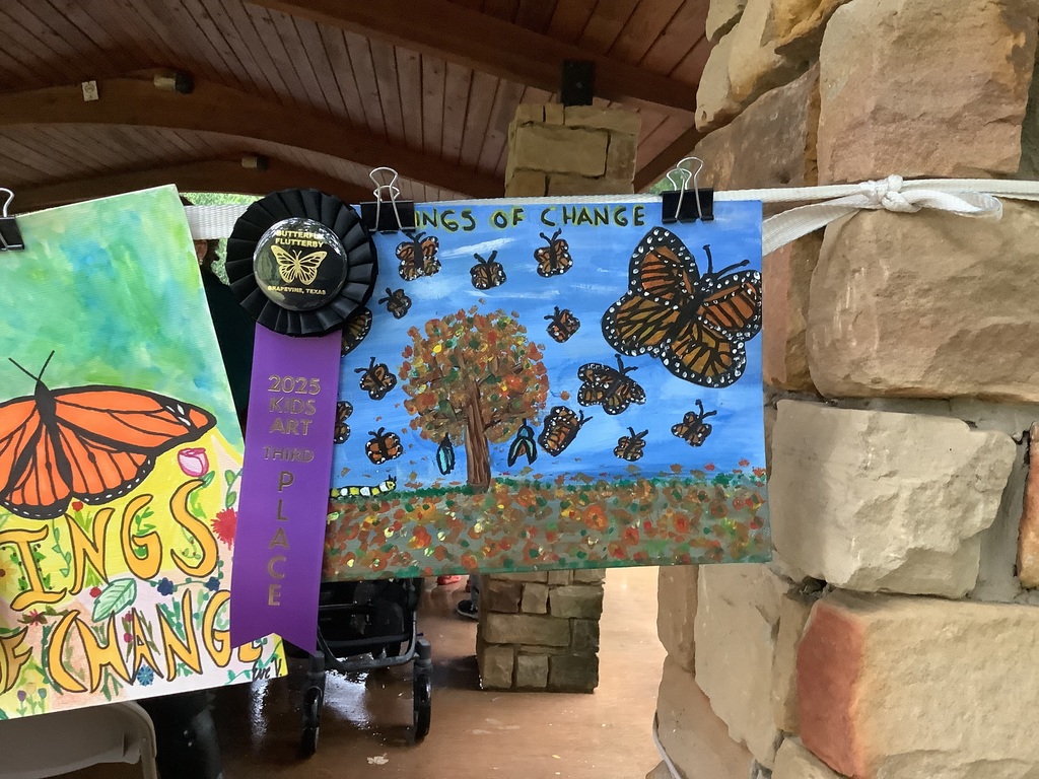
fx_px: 930
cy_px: 390
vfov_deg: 45.4
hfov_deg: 58.4
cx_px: 520
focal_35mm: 31
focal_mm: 3.3
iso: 320
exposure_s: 1/60
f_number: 2.4
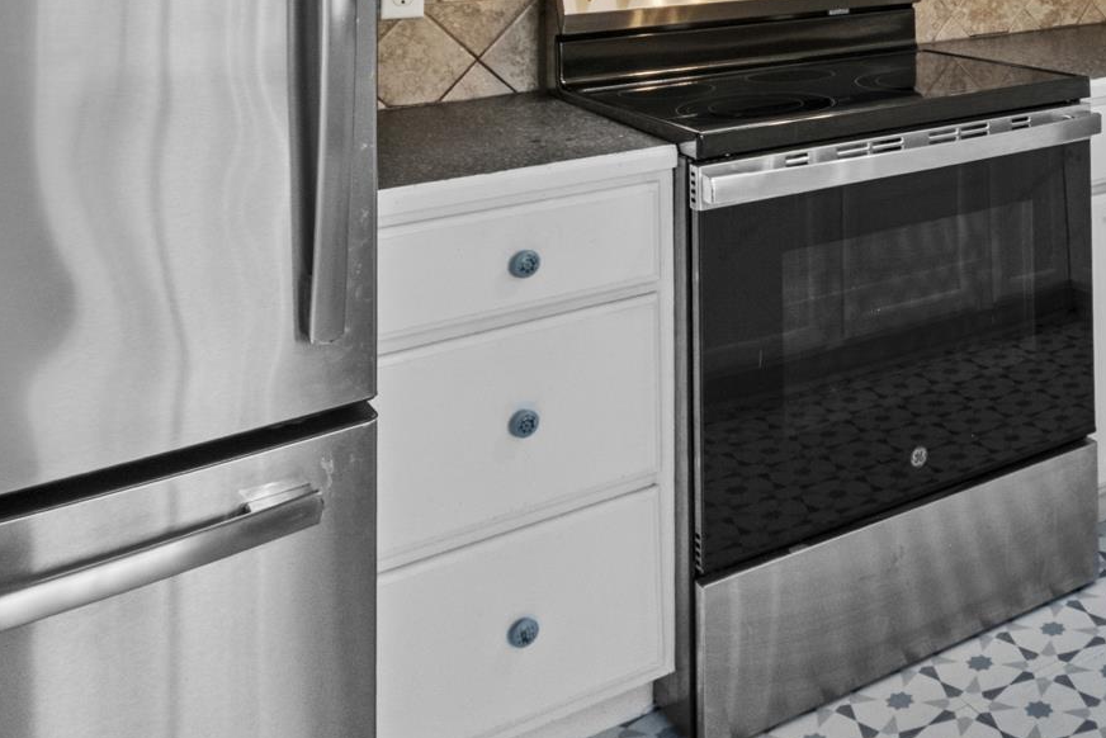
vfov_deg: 27.4
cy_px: -155
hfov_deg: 40.5
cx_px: 1076
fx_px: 1321
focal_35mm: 43
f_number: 7.1
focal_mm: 10
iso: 400
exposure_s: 1/1.25
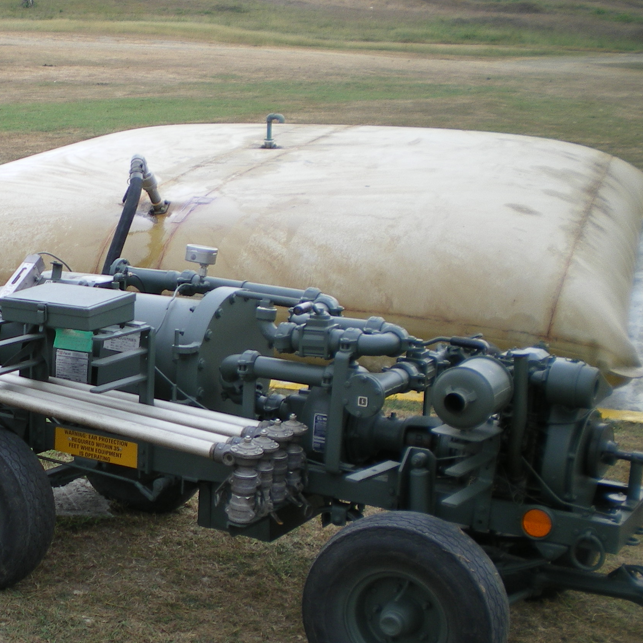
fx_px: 1303
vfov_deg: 27.7
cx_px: 51
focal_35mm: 62
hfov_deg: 26.7
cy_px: 353
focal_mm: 6.3
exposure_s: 1/80
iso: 50
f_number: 3.1
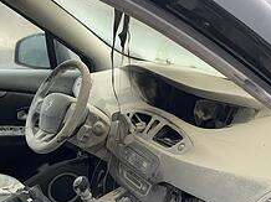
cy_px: 121
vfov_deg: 34.2
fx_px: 328
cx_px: 116
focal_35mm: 42
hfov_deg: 44.7
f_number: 1.8
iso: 50
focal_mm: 4.25
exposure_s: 1/121
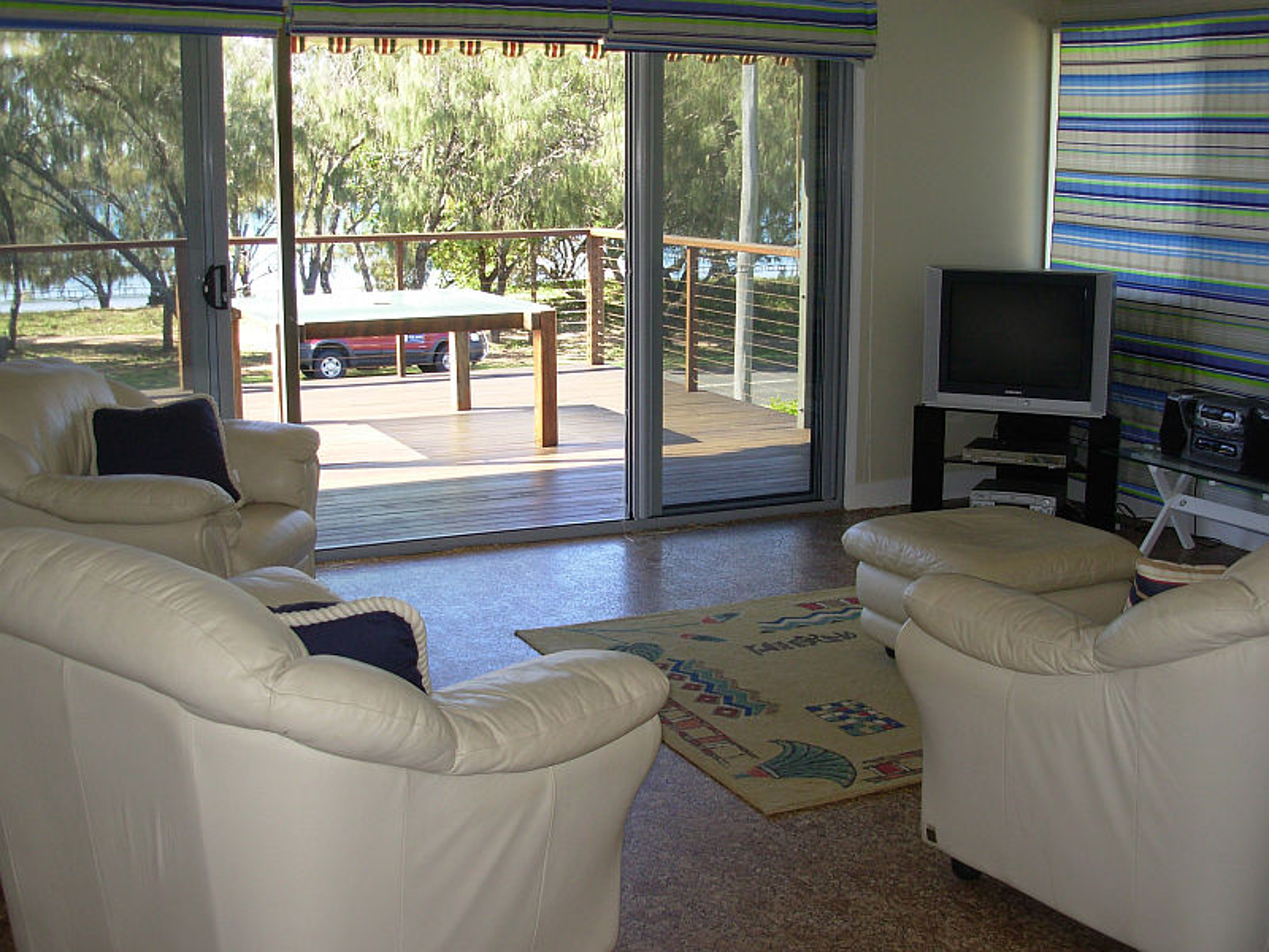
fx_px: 1650
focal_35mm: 45
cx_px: 634
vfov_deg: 32.2
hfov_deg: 42.1
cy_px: 476
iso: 50
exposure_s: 1/95.9
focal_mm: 7.5
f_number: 3.1
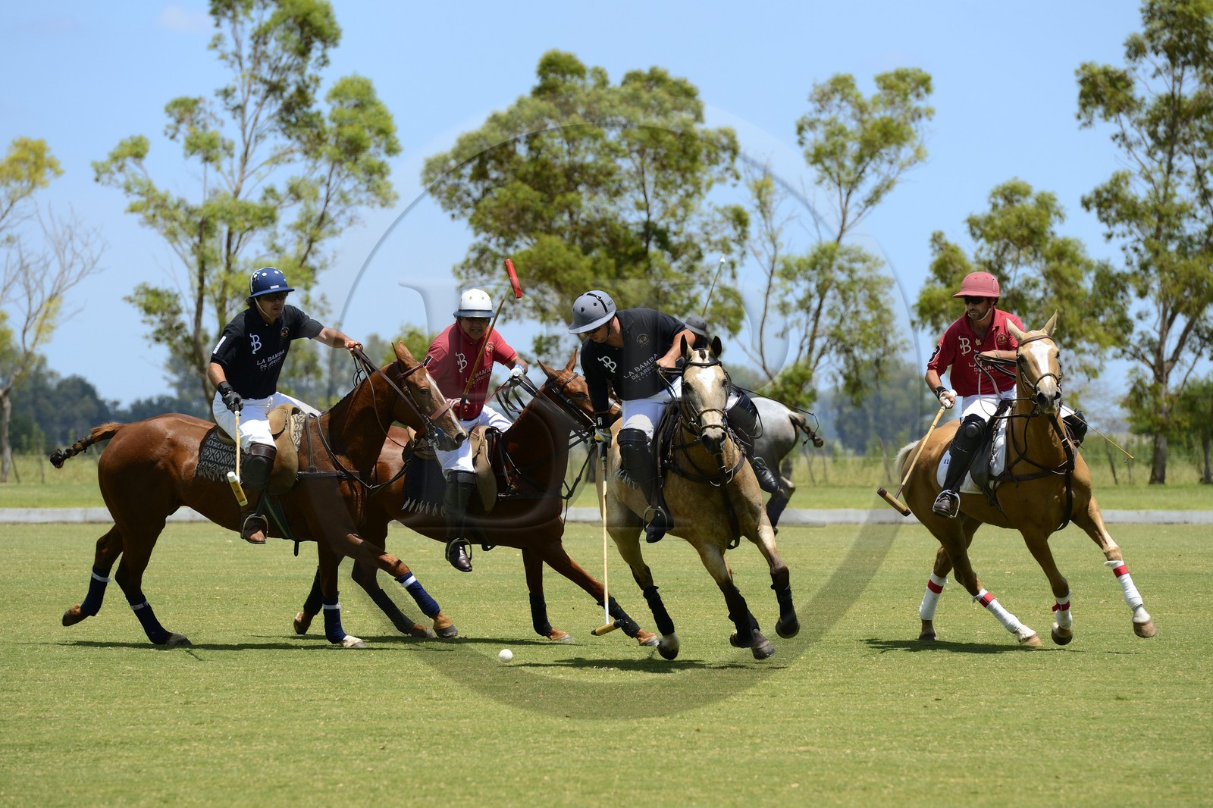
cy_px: 404
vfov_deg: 6.9
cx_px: 606
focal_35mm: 200
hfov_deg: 10.3
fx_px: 6737
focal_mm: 200
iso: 400
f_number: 6.3
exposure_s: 1/1250
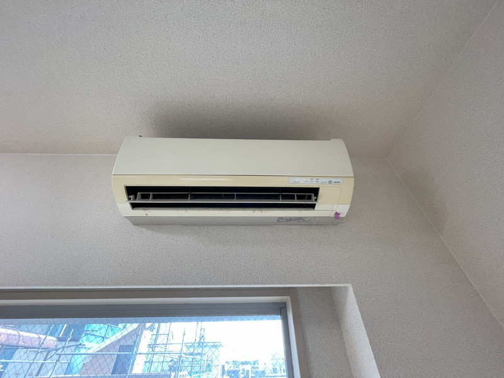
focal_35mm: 14
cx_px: 252
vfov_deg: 85.7
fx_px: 204
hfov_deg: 102.1
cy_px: 189
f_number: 2.4
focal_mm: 1.55
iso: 250
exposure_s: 1/99
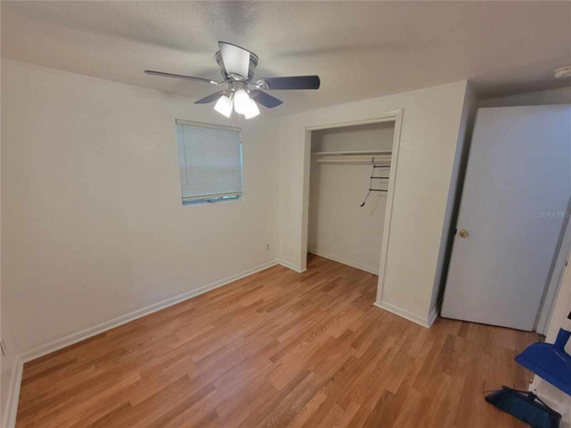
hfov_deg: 106.2
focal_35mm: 13
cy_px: 214
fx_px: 214
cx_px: 286
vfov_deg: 89.9
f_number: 2.2
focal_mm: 2.2
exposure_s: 1/60
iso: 200
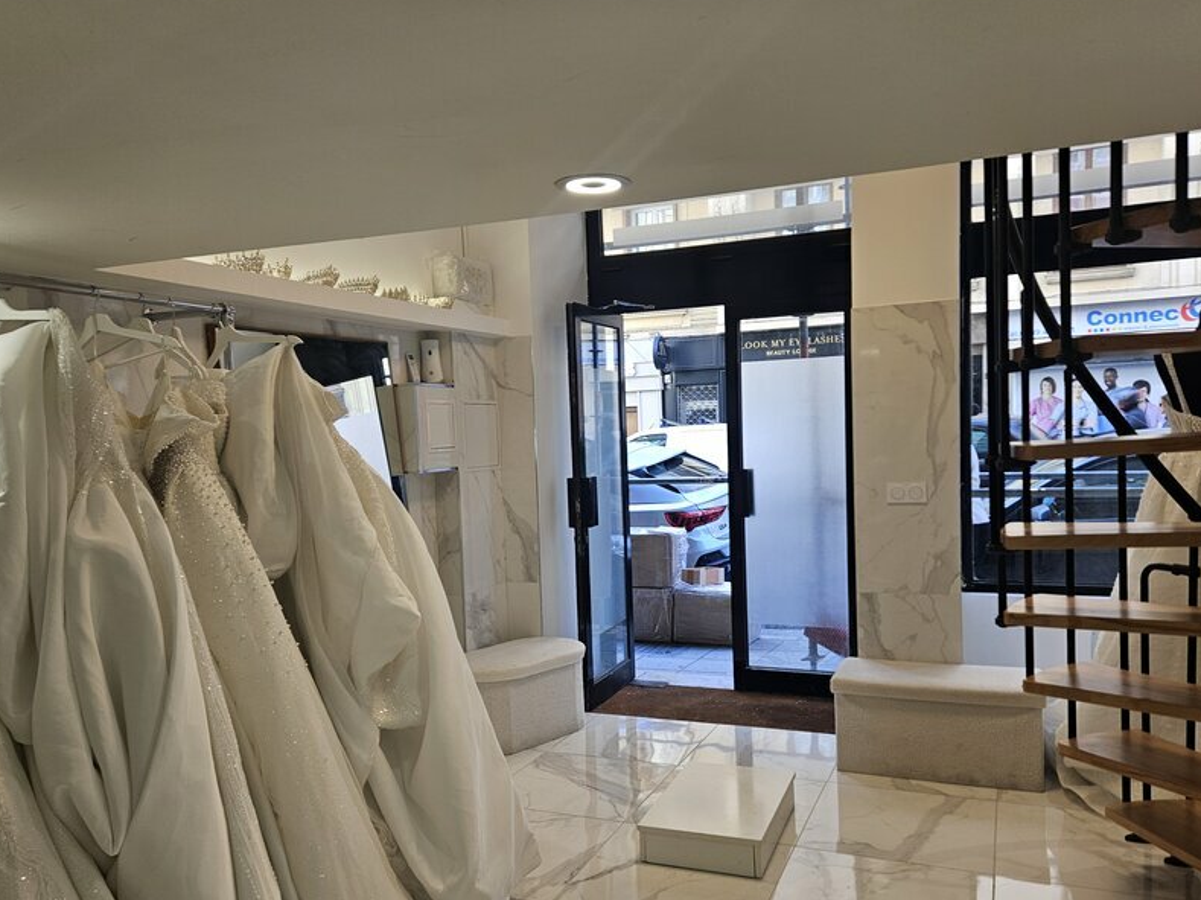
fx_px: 971
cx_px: 626
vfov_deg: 49.6
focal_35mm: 28
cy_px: 501
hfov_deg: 63.4
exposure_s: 1/100
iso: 40
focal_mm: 5.4
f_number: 1.8
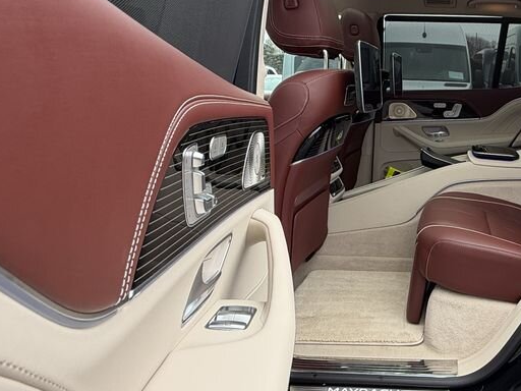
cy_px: 212
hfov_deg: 56.5
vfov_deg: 49.7
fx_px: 421
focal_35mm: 28
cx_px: 450
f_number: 2.2
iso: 64
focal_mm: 2.22
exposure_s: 1/121
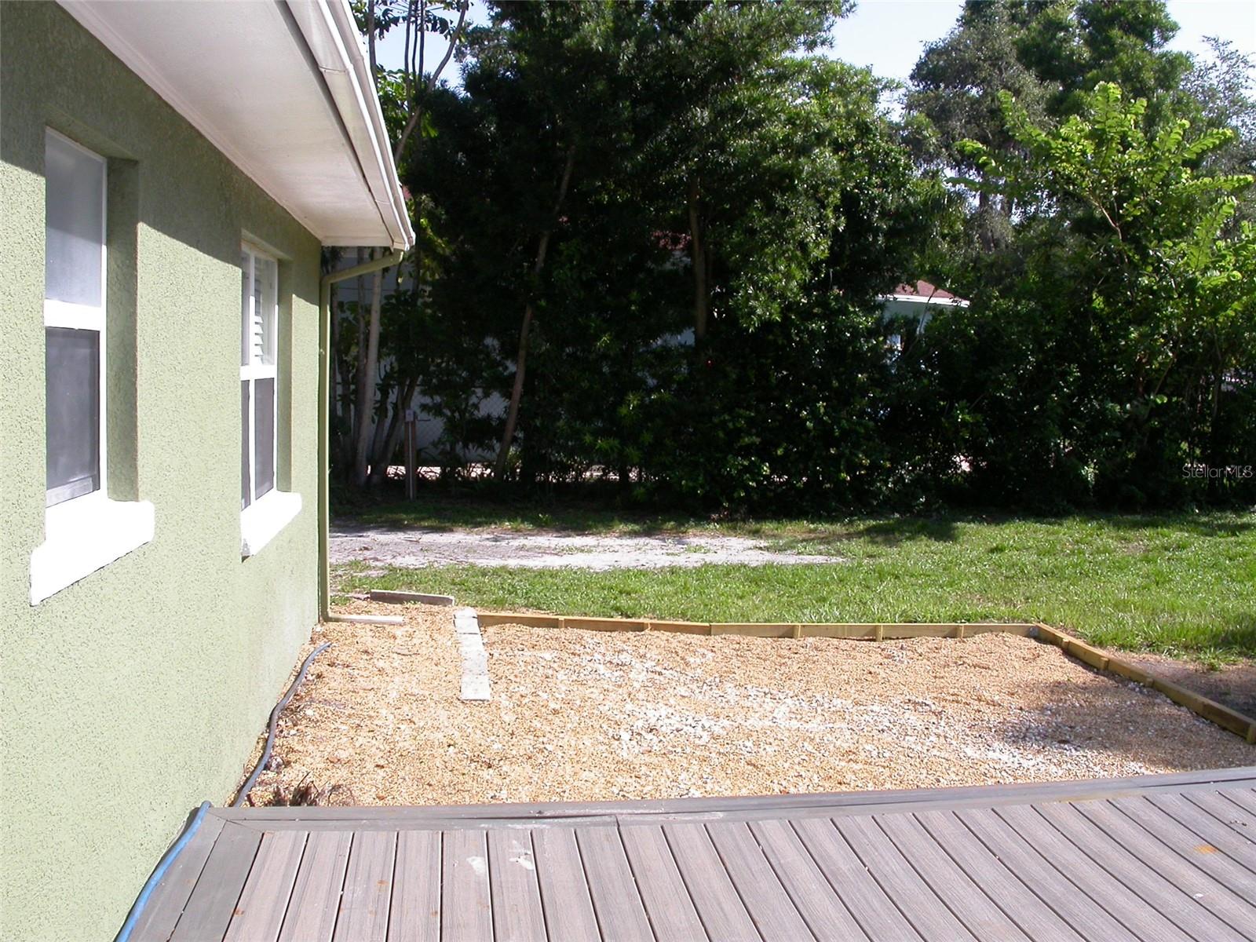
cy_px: 471
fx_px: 1379
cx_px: 628
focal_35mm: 38
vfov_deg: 37.7
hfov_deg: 49.0
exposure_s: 1/300
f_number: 6
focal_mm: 7.85
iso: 100
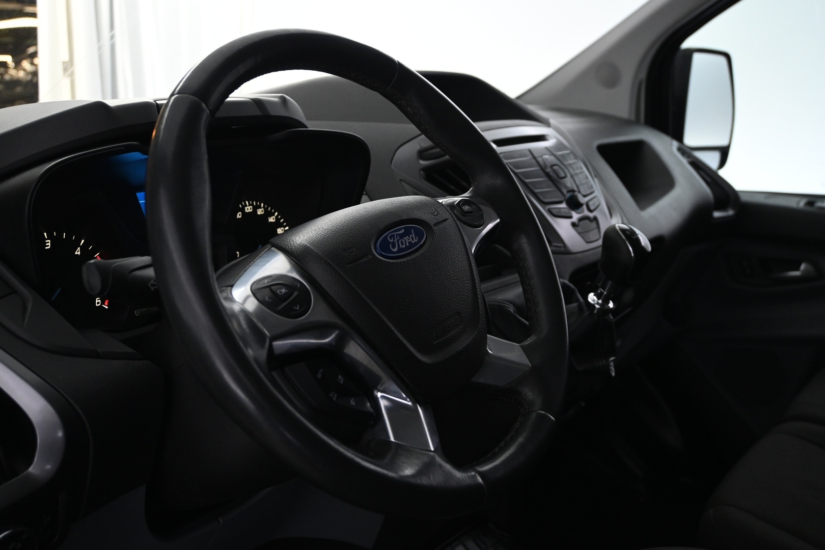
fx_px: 791
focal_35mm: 34
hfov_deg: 55.1
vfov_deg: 38.4
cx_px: 412
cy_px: 275
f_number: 4.2
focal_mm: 23
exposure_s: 1/20
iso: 1600
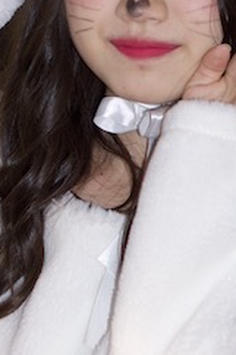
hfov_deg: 6.3
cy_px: 180
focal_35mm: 215
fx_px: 2117
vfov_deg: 9.6
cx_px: 357
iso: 400
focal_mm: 35
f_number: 2.5
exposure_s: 1/60
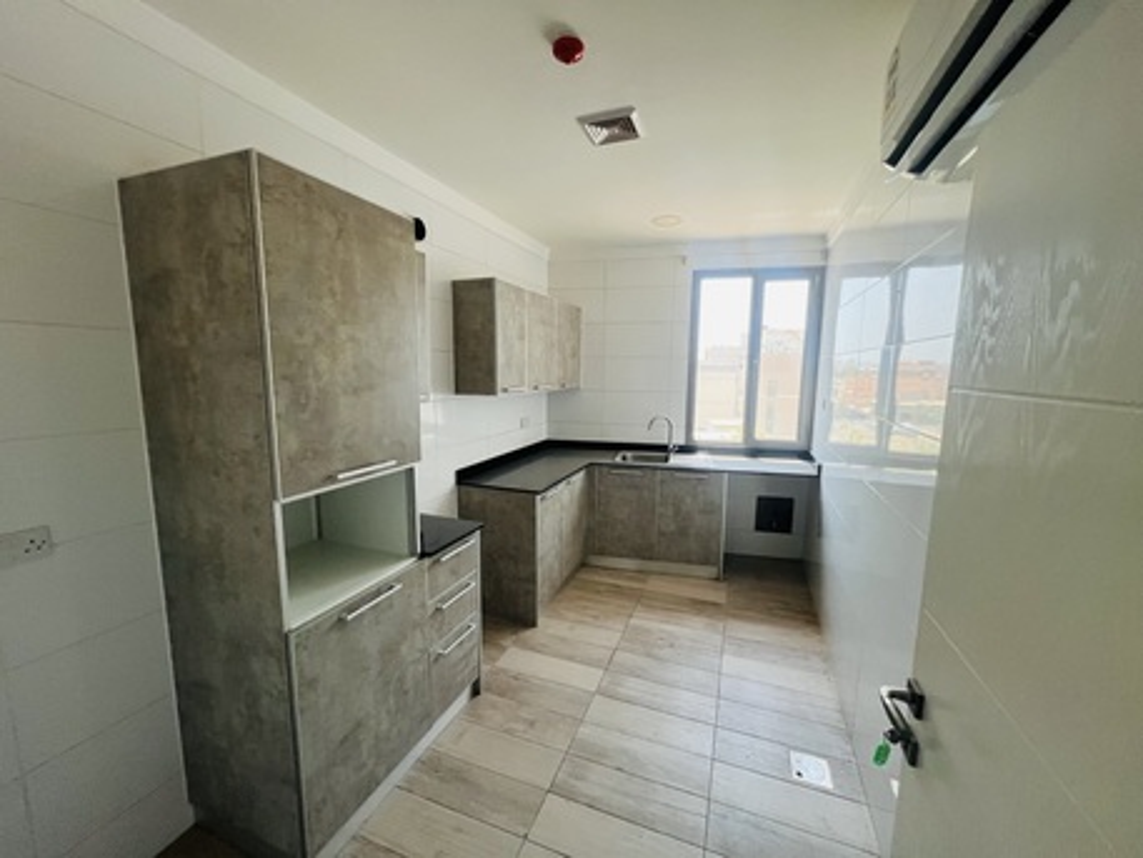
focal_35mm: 13
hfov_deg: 106.2
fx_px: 429
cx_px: 572
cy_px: 429
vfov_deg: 89.9
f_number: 1.8
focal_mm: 1.57
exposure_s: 1/91
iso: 250
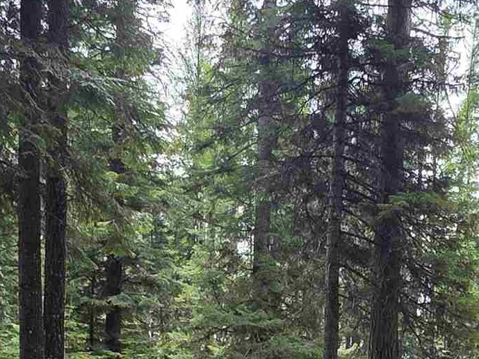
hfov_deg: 33.2
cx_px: 247
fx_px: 802
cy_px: 459
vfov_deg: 22.7
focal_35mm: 58
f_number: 1.9
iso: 40
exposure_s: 1/302
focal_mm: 2.2
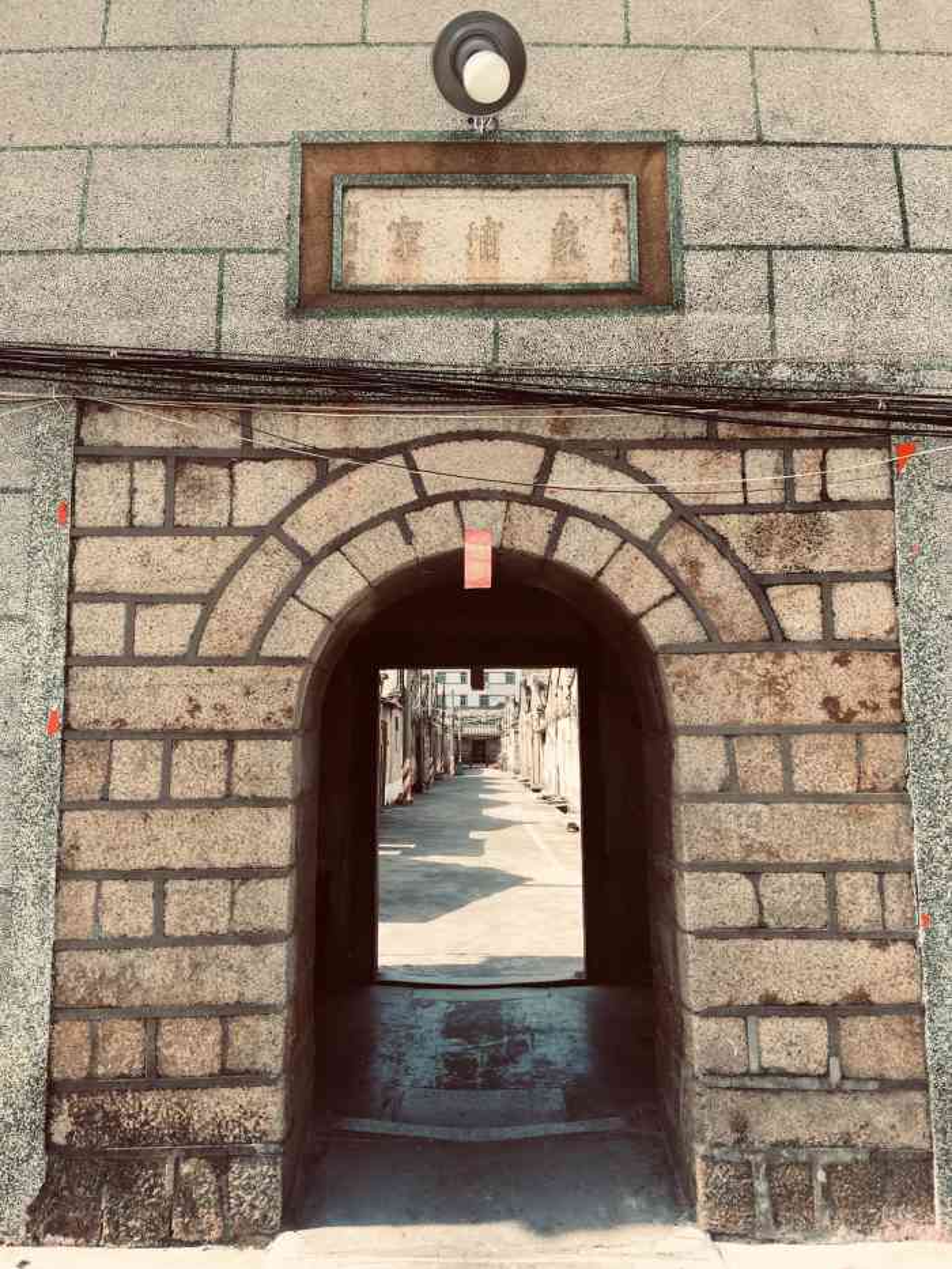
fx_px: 1063
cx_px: 476
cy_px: 634
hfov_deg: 48.2
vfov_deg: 61.7
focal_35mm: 29
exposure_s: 1/496
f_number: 2.2
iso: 25
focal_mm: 4.15
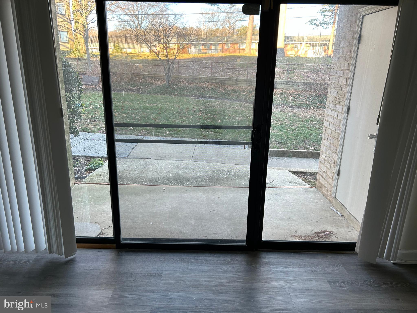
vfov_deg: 53.1
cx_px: 208
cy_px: 156
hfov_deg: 67.3
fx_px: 313
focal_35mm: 26
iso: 50
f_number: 1.5
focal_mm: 5.7
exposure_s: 1/121
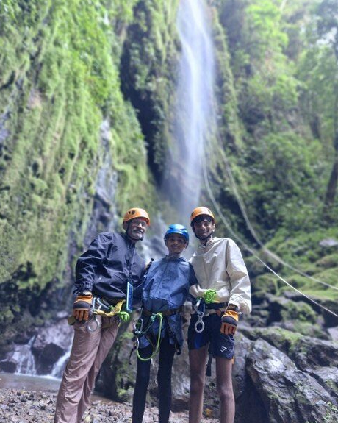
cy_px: 223
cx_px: 173
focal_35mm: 25
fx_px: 313
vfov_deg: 68.1
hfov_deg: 56.8
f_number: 1.8
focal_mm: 5.54
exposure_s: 1/60
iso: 640
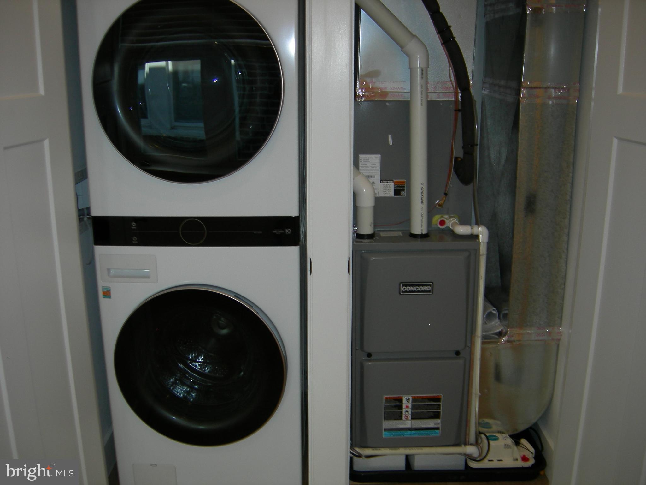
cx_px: 323
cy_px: 242
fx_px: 672
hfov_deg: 51.4
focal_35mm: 36
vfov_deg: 39.7
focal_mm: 7.5
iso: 64
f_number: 2.7
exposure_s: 1/60.1
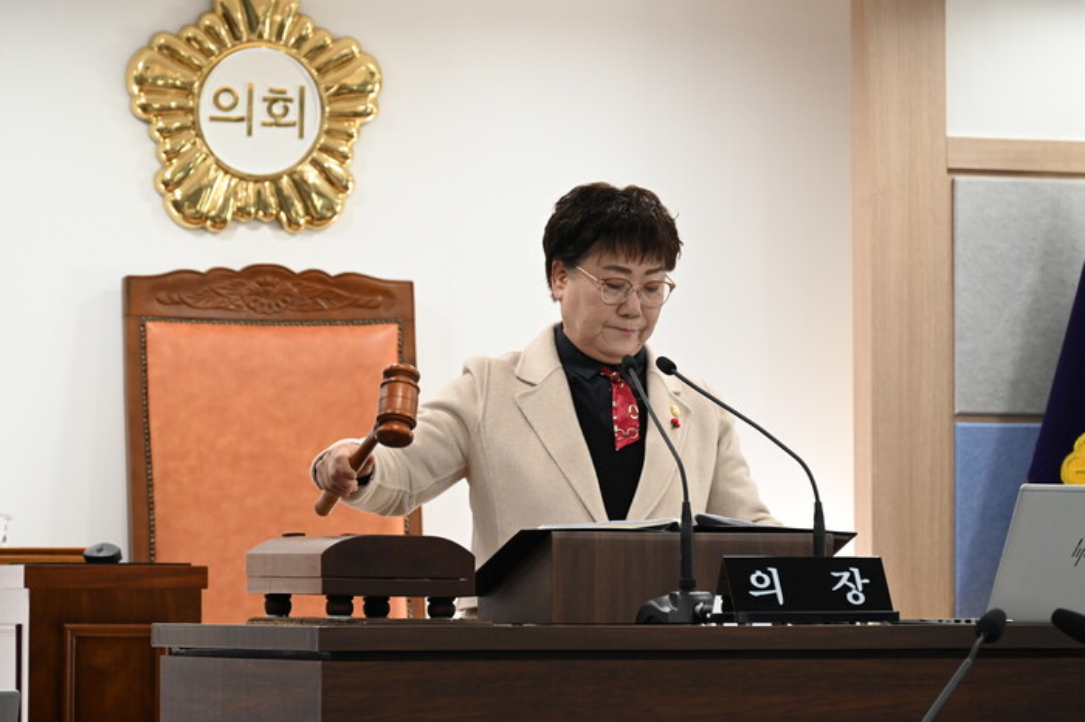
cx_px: 542
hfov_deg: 11.1
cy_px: 361
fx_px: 5573
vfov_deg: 7.4
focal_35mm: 185
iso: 2800
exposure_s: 1/200
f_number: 6.3
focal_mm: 185
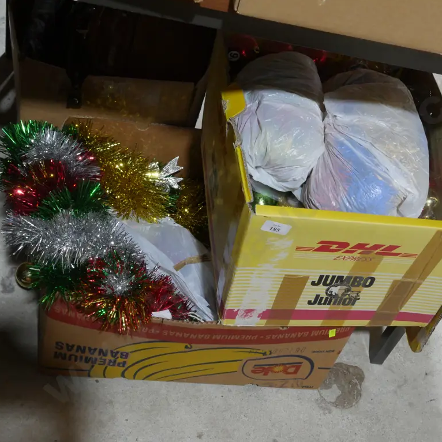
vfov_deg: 32.8
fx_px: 751
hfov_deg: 32.6
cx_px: 285
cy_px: 221
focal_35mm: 52
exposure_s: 1/60
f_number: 11
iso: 1600
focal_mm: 22
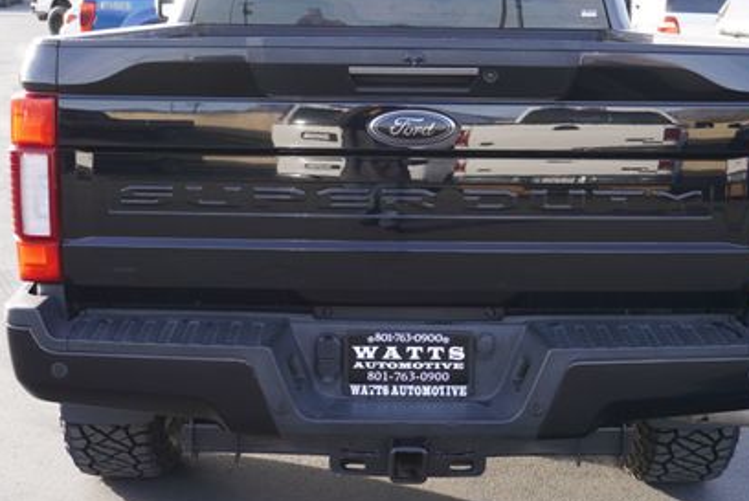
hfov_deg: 34.0
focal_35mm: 59
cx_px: 393
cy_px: 200
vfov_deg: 23.1
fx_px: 1224
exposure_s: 1/60
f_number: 4.5
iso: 100
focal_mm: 25
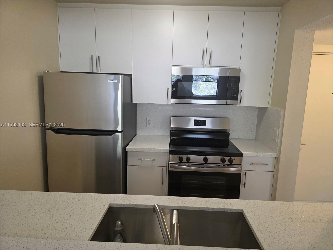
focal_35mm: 23
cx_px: 166
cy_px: 125
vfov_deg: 58.9
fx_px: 221
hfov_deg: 73.9
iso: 250
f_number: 1.7
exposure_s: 1/120
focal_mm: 6.3
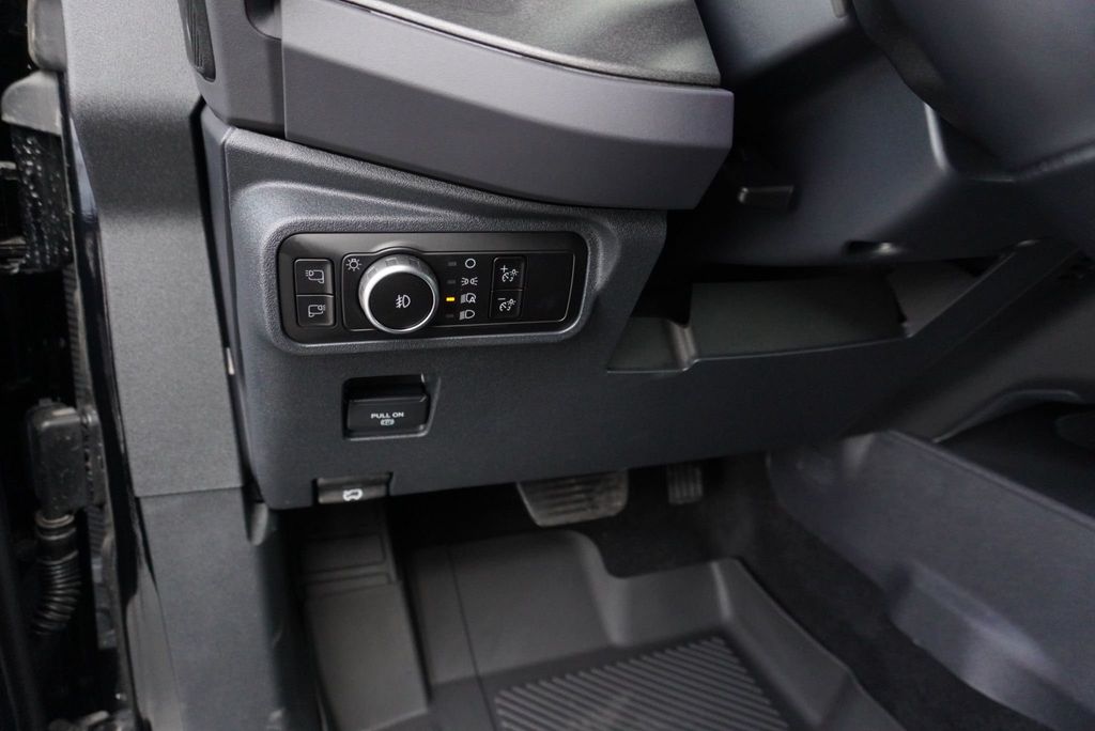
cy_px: 366
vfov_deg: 53.2
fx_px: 730
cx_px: 548
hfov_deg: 73.7
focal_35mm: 24
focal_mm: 16
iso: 2500
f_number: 4
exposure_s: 1/800
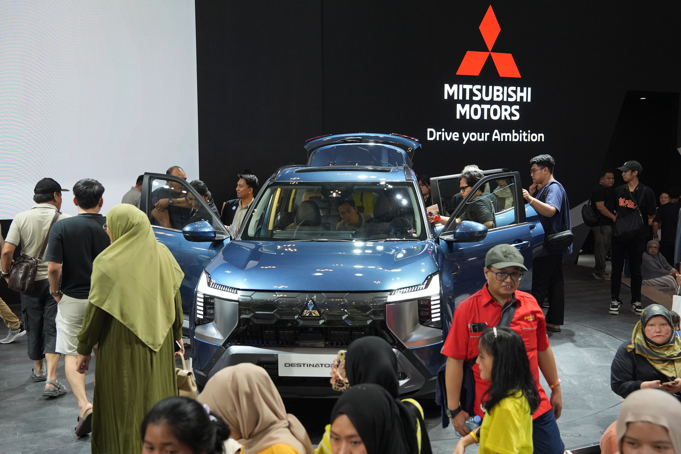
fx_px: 757
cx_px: 340
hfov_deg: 48.5
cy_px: 227
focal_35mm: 40
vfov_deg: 33.4
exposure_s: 1/640
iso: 2500
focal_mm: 40
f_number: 4
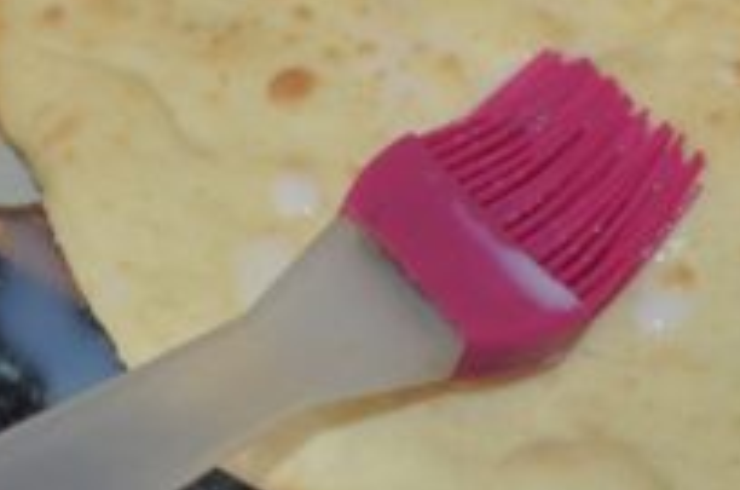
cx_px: 472
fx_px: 2112
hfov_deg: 19.8
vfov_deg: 13.1
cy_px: 60
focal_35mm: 103
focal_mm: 20
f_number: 3.8
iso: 250
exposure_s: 1/30
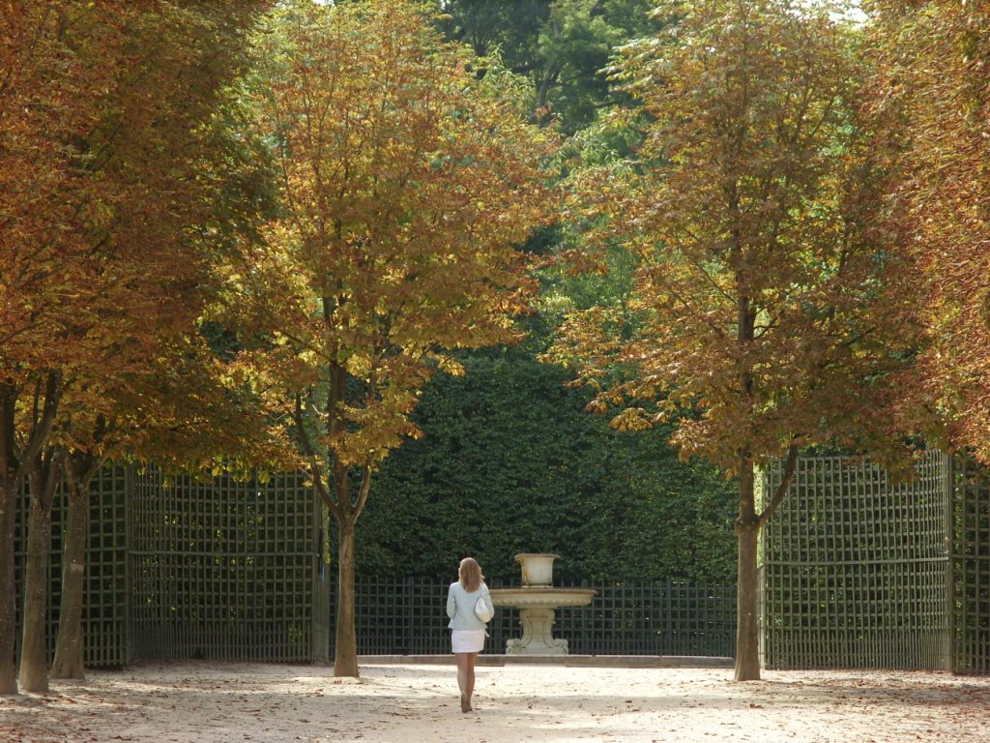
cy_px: 372
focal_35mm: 190
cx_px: 495
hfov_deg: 10.4
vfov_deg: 7.8
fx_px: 5434
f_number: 4.6
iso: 50
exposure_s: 1/148
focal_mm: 31.5
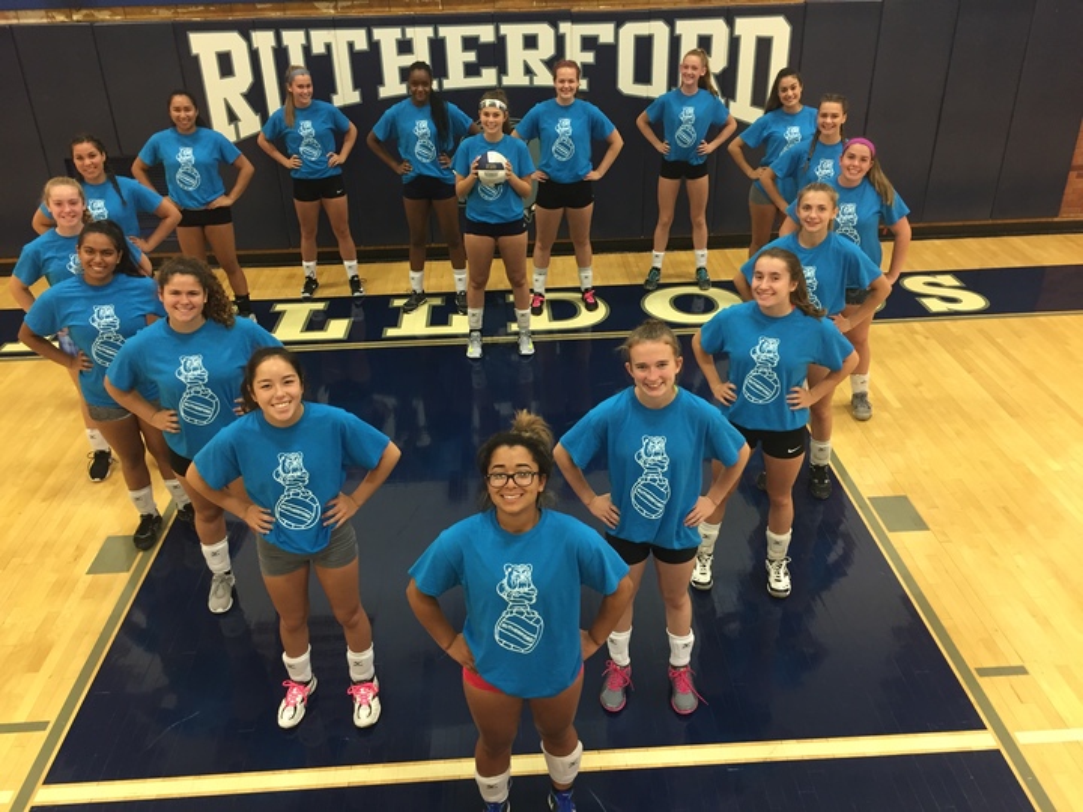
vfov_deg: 48.2
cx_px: 542
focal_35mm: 29
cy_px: 406
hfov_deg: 61.7
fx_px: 907
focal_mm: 4.15
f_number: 2.2
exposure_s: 1/30
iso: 100
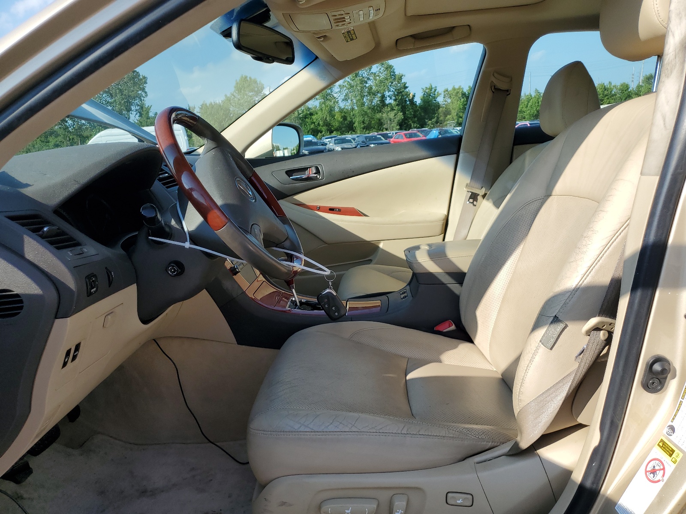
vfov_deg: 53.1
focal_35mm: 26
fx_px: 515
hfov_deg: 67.3
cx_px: 343
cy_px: 257
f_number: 1.5
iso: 50
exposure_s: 1/1667
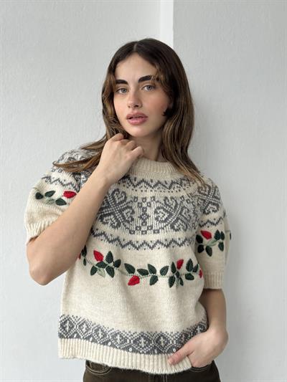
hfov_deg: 30.3
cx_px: 144
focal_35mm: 48
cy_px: 191
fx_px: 530
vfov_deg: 39.6
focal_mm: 6.76
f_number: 1.78
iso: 64
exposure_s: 1/189
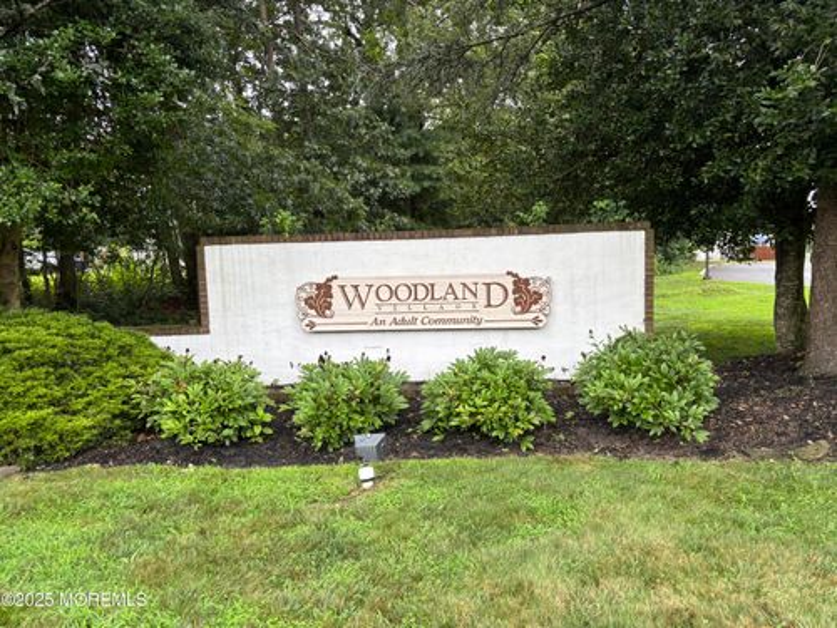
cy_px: 314
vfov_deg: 53.1
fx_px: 629
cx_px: 418
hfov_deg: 67.3
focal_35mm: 26
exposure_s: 1/121
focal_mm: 5.96
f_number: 1.6
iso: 32
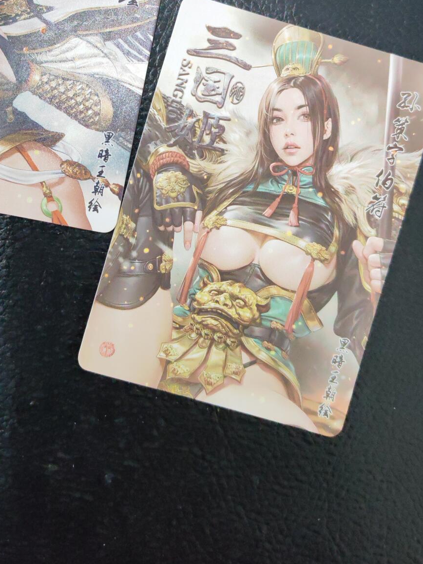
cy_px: 146
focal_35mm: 42
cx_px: 131
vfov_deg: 43.5
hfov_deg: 33.9
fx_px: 684
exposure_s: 1/100
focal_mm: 5.53
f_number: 1.8
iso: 1000
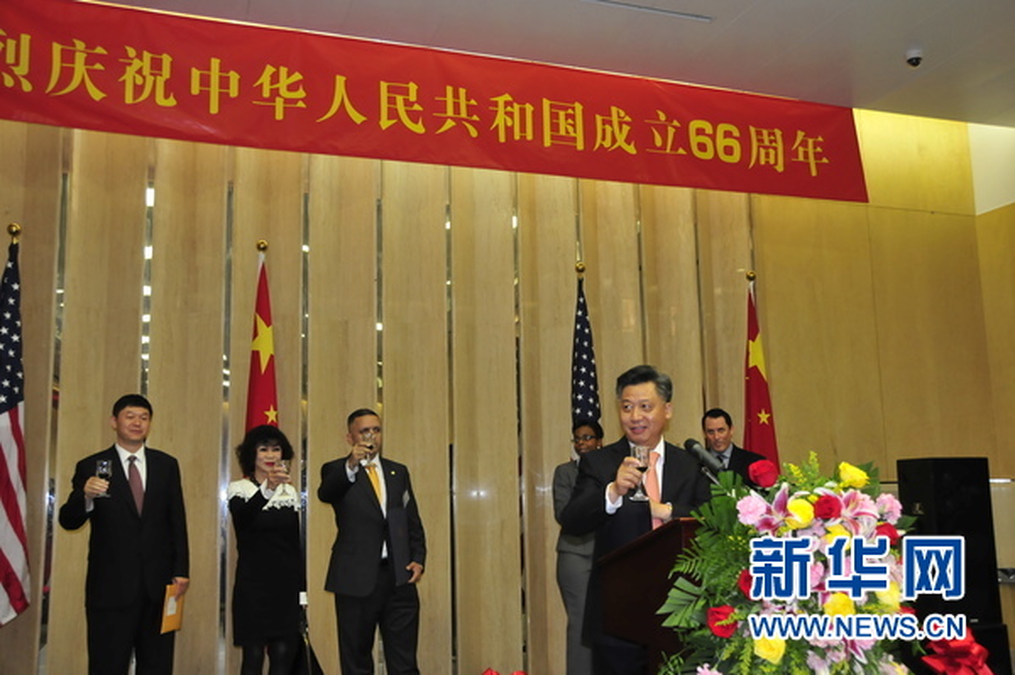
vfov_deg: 39.9
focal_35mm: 33
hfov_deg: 57.3
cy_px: 338
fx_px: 930
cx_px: 508
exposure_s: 1/60
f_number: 5
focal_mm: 22
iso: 800
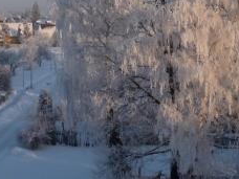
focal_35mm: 122
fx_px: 842
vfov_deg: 12.1
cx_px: 106
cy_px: 46
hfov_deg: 16.1
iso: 100
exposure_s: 1/500
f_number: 4.2
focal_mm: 8
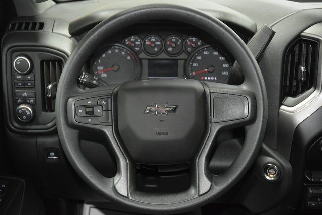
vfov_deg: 25.8
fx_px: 470
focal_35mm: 52
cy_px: 108
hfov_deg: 37.8
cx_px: 161
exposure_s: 1/30
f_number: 4.2
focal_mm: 35
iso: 3200
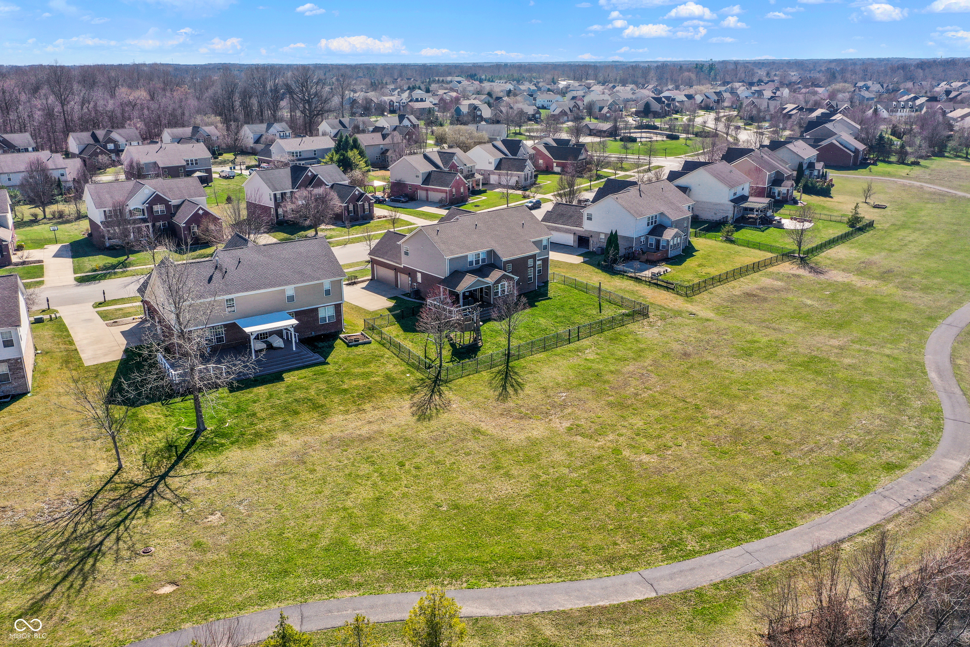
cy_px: 324
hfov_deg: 65.5
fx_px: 754
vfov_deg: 46.4
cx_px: 485
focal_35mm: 28
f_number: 5.6
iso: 100
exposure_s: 1/400
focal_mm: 10.26
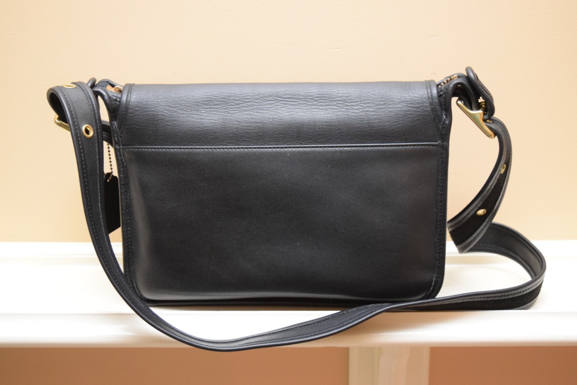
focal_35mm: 51
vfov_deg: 26.5
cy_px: 192
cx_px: 288
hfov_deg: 38.9
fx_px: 817
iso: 3200
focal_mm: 34
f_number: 4.5
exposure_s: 1/60
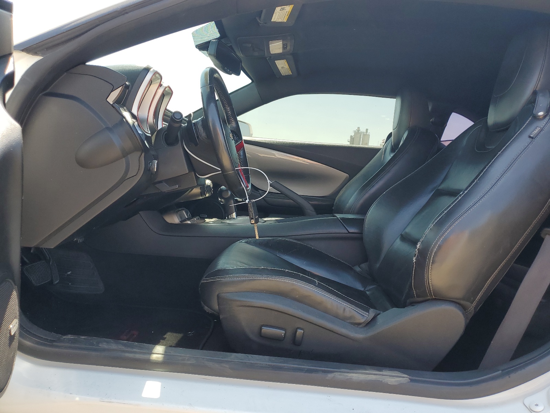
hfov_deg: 67.3
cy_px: 206
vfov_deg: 53.1
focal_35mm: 26
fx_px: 413
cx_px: 275
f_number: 1.5
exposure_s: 1/417
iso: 50
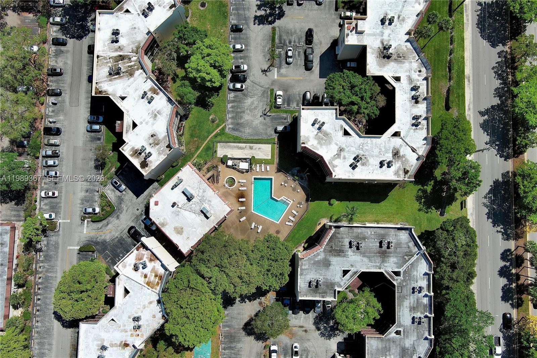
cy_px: 179
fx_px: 432
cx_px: 268
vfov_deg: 44.9
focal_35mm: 29
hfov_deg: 63.7
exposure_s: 1/2179
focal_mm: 10.57
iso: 100
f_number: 2.8
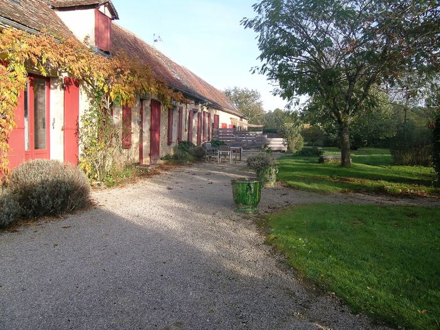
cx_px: 220
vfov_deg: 49.7
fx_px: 356
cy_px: 165
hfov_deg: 63.5
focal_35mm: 28
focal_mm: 5.8
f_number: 4.4
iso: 50
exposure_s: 1/140
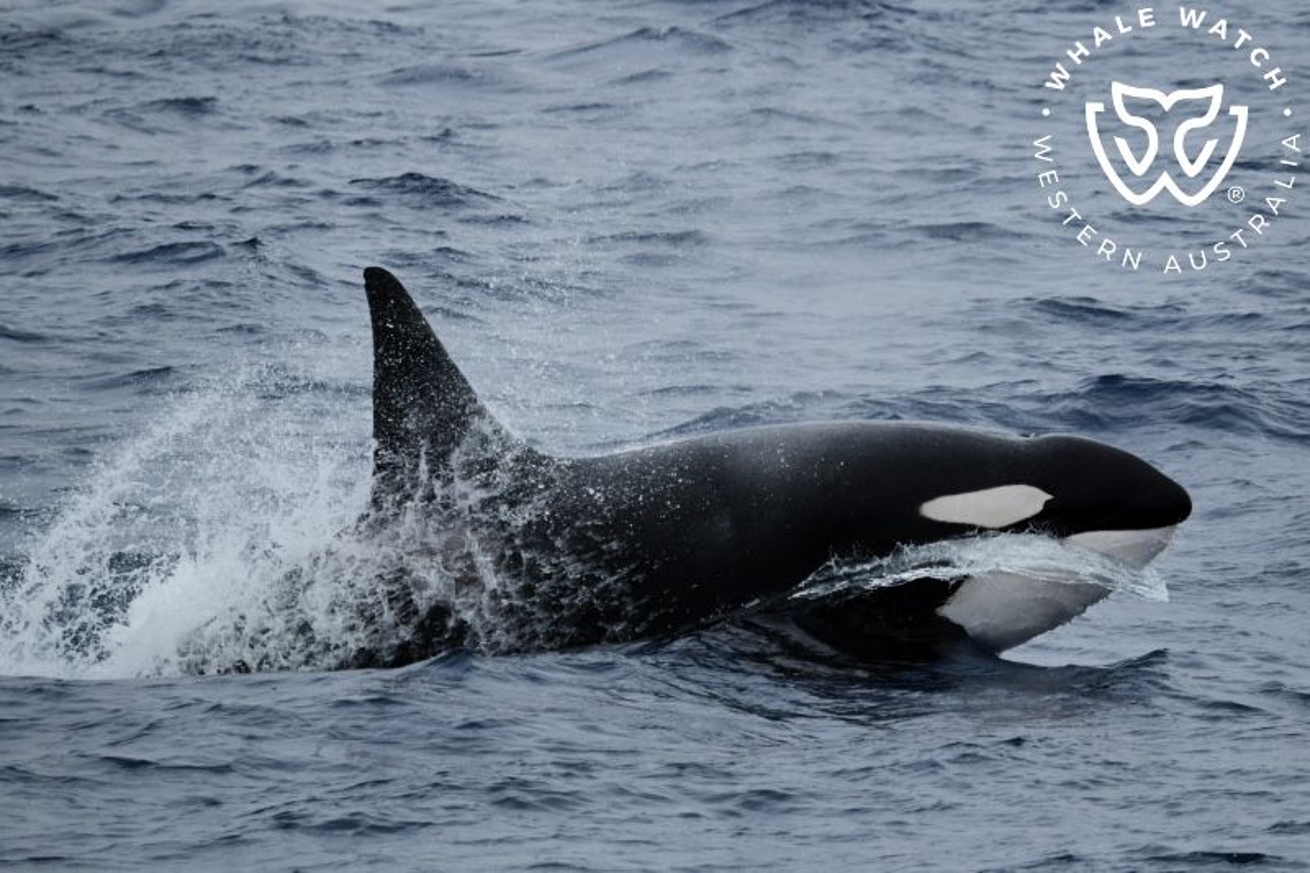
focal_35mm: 480
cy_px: 436
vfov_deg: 2.9
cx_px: 655
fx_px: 17462
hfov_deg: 4.3
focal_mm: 480
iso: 1100
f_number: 6.3
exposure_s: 1/8000
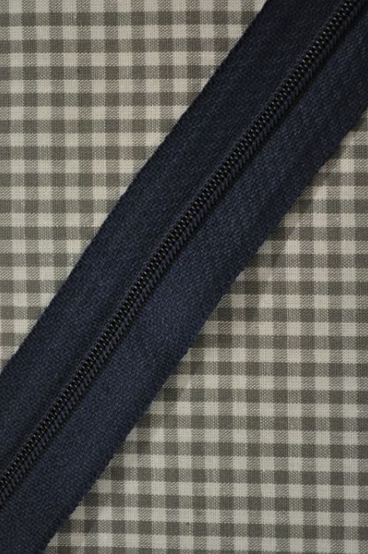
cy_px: 263
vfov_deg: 26.3
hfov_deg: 17.7
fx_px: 1183
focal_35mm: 77
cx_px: 184
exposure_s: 1/60
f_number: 5.3
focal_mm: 40
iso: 800
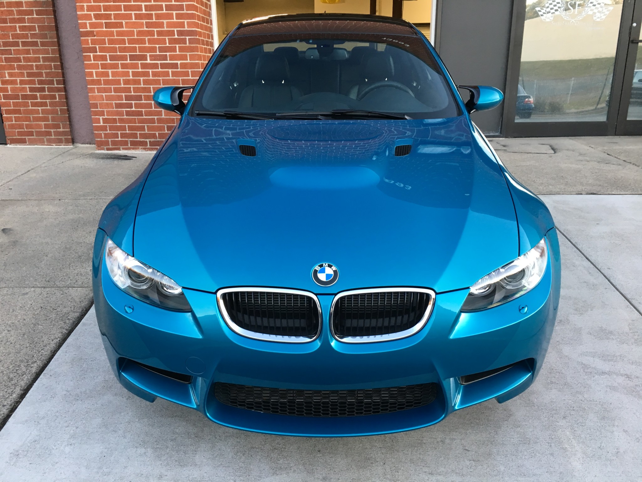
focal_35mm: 29
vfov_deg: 48.2
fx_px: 538
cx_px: 321
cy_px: 241
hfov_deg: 61.7
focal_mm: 4.15
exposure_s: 1/30
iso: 32
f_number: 2.2
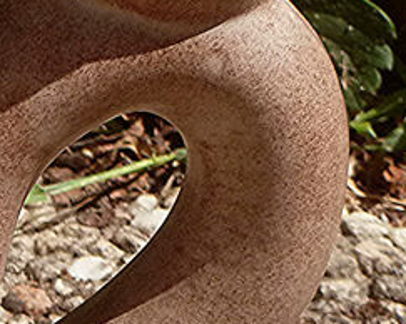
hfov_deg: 8.5
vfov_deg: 6.9
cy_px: 331
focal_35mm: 222
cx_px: -252
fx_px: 2665
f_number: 4
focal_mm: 9.6
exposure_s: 1/1300
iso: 200
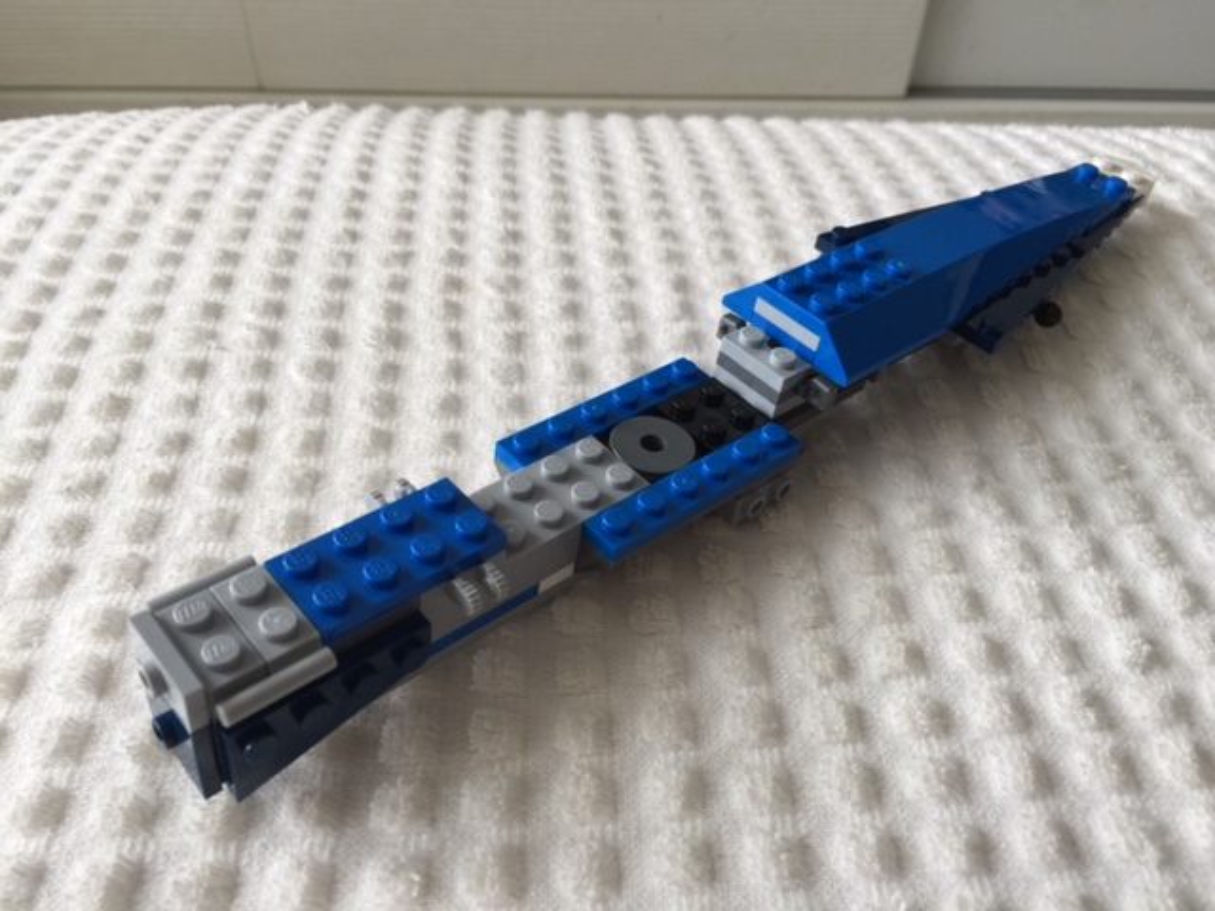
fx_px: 1018
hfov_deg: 61.7
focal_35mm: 29
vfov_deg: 48.2
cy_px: 456
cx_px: 608
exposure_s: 1/40
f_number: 2.2
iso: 32
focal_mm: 4.15
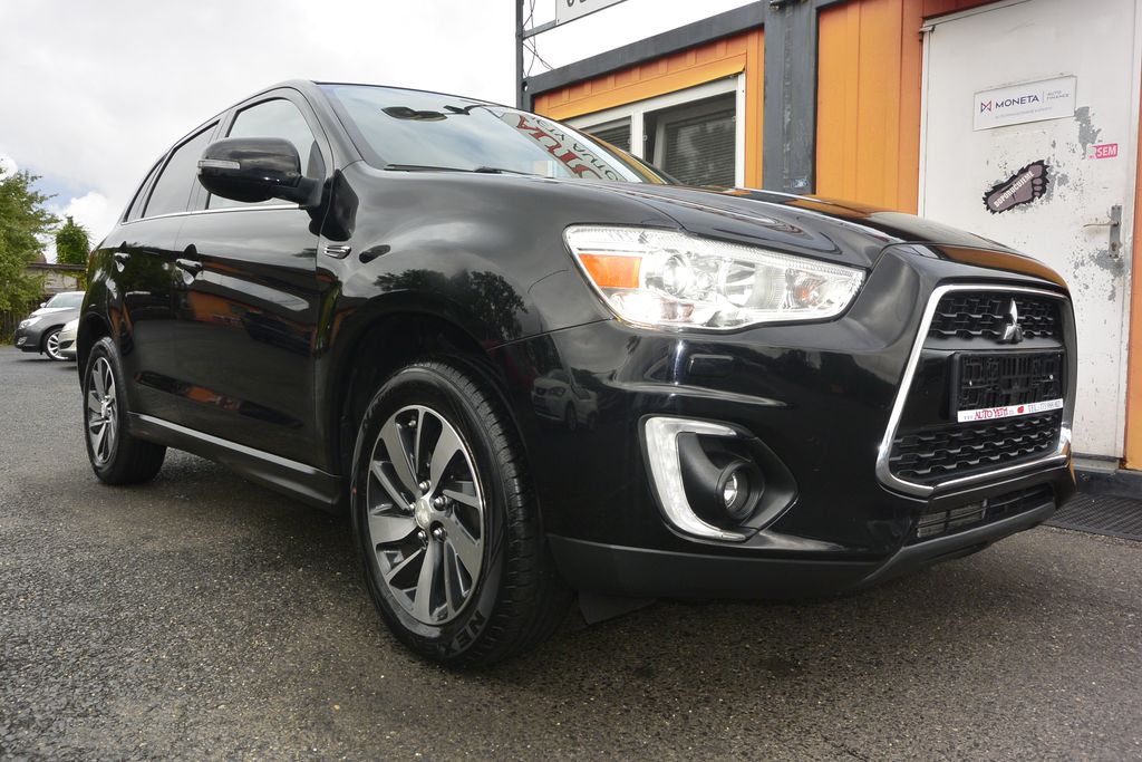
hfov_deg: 67.4
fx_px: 857
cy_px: 381
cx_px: 571
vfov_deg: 47.9
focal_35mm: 27
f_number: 6.3
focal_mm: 10
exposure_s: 1/250
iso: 160
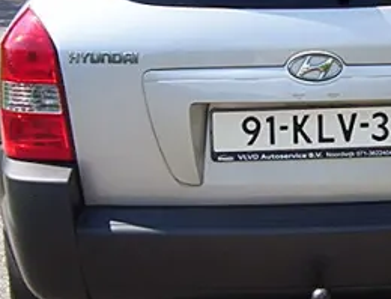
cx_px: 337
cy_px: 116
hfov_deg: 20.0
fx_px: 1092
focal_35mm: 96
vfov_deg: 15.6
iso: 100
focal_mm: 5.26
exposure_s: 1/613
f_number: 3.84
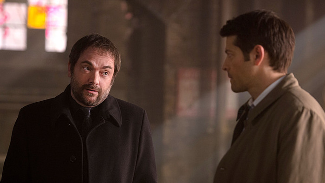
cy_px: 117
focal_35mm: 140
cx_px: 162
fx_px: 1207
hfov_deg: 15.3
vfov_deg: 8.7
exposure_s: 1/100
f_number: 2.8
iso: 1600
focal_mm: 120
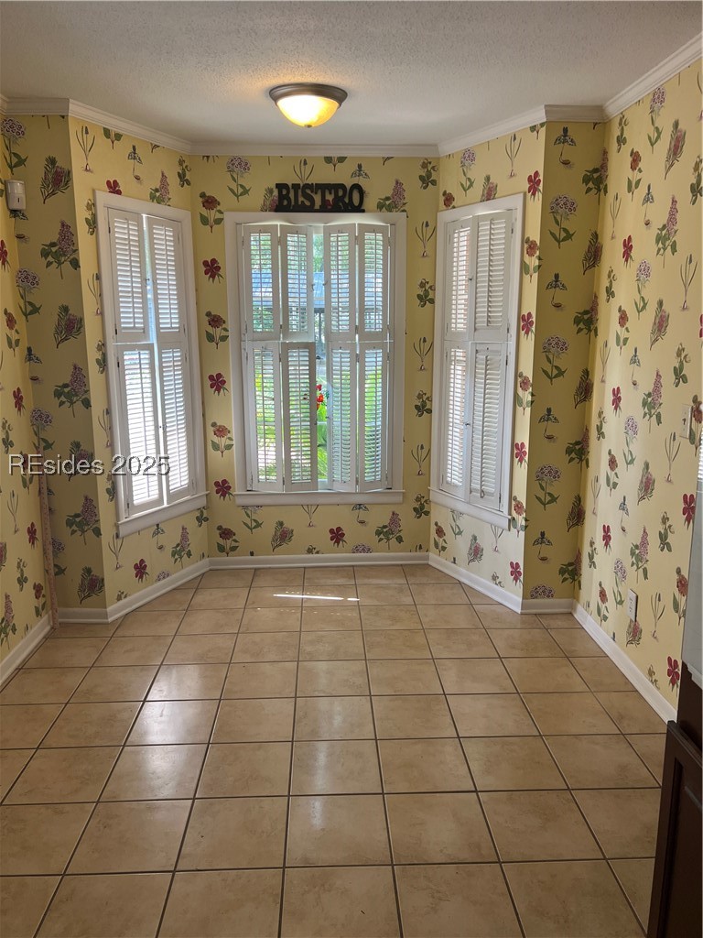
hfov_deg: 53.1
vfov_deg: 67.3
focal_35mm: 26
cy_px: 469
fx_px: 704
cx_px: 352
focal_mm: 5.7
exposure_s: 1/120
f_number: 1.5
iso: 100
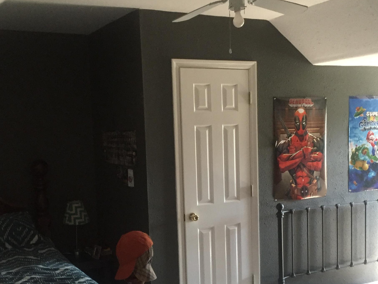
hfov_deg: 39.7
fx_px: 524
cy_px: 189
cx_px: 193
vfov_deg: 30.0
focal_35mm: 48
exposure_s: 1/30
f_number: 2.2
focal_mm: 4.15
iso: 250
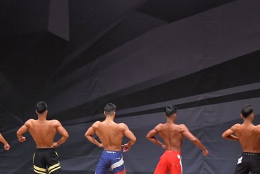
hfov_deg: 10.3
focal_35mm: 199
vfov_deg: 6.9
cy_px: 158
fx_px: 1437
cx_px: 101
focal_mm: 72
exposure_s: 1/400
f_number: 5.6
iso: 6400
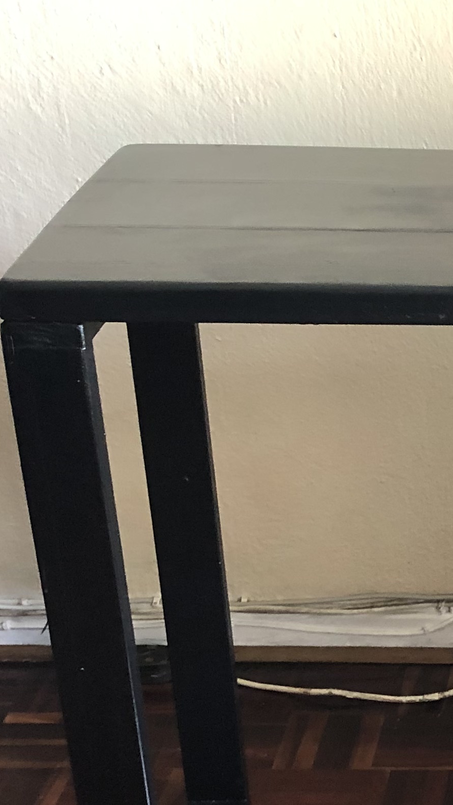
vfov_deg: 26.9
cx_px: 726
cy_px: 582
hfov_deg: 14.2
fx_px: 1666
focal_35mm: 78
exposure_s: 1/15
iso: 50
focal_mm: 3.99
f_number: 1.8
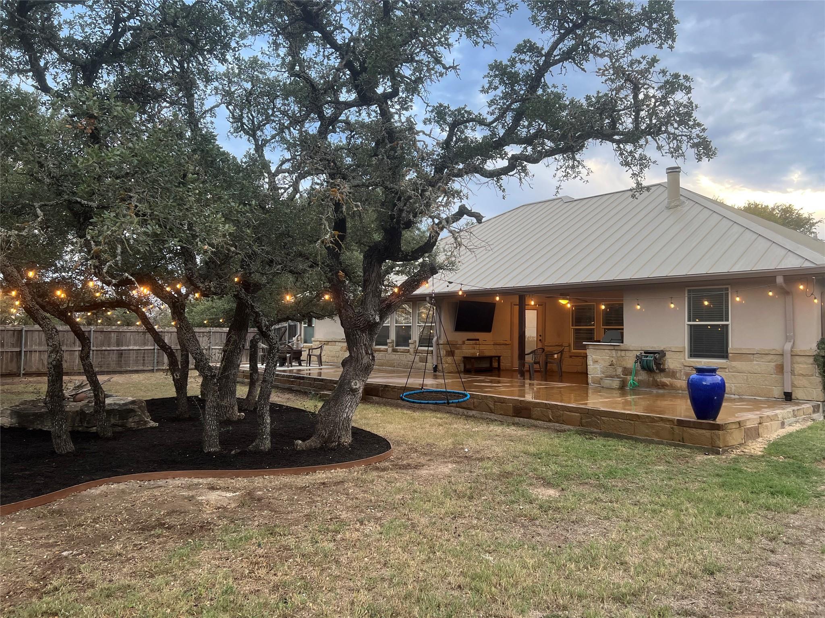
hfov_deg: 67.3
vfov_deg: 53.1
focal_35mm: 26
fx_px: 620
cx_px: 412
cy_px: 309
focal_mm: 5.7
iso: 100
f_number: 1.5
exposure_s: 1/120
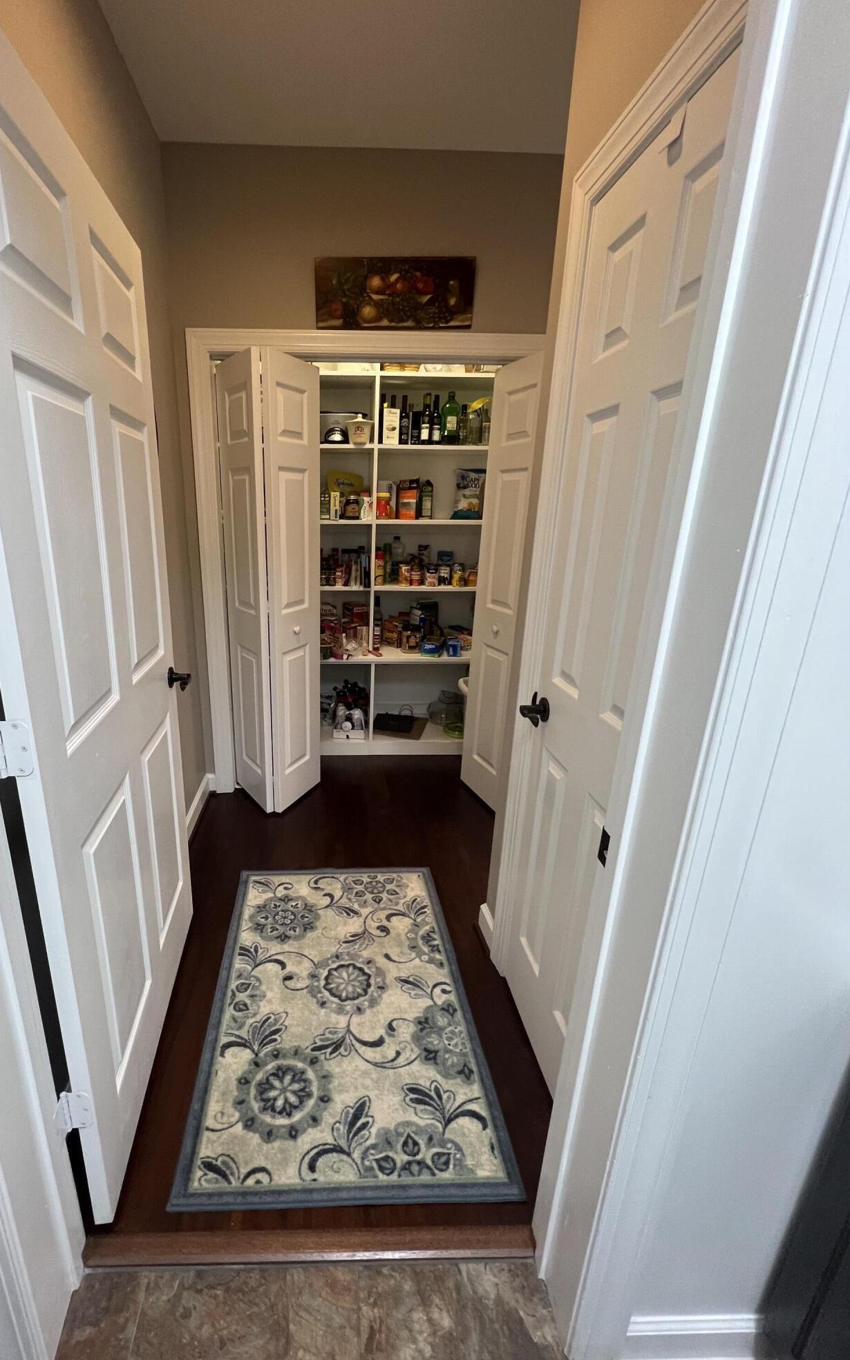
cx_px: 336
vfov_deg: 105.3
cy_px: 684
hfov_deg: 77.6
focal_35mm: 14
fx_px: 519
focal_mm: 1.57
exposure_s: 1/60
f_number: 1.8
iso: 250
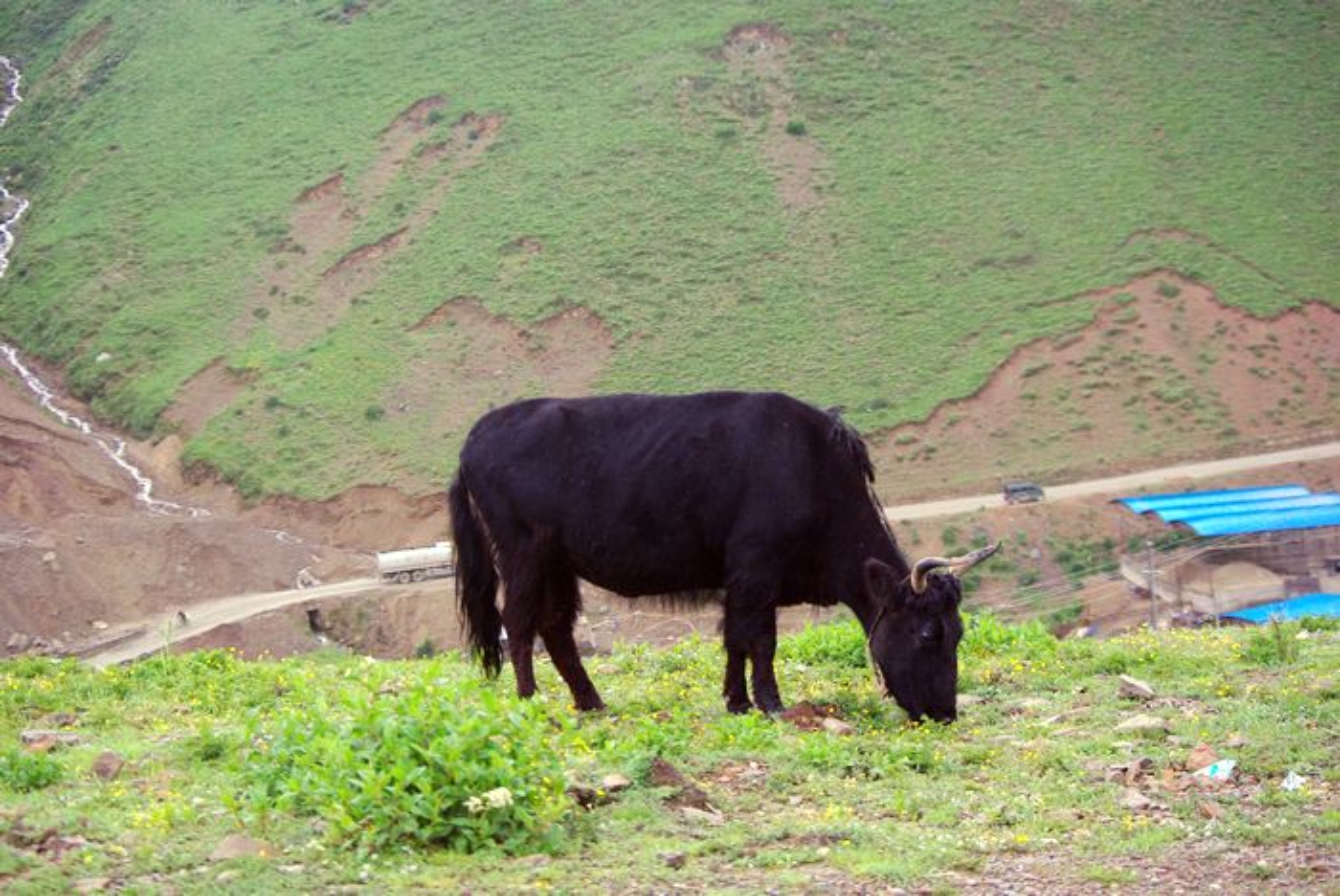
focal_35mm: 75
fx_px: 2794
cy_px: 448
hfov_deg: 27.0
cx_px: 670
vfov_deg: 18.2
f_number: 5.6
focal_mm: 50
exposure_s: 1/750
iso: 800
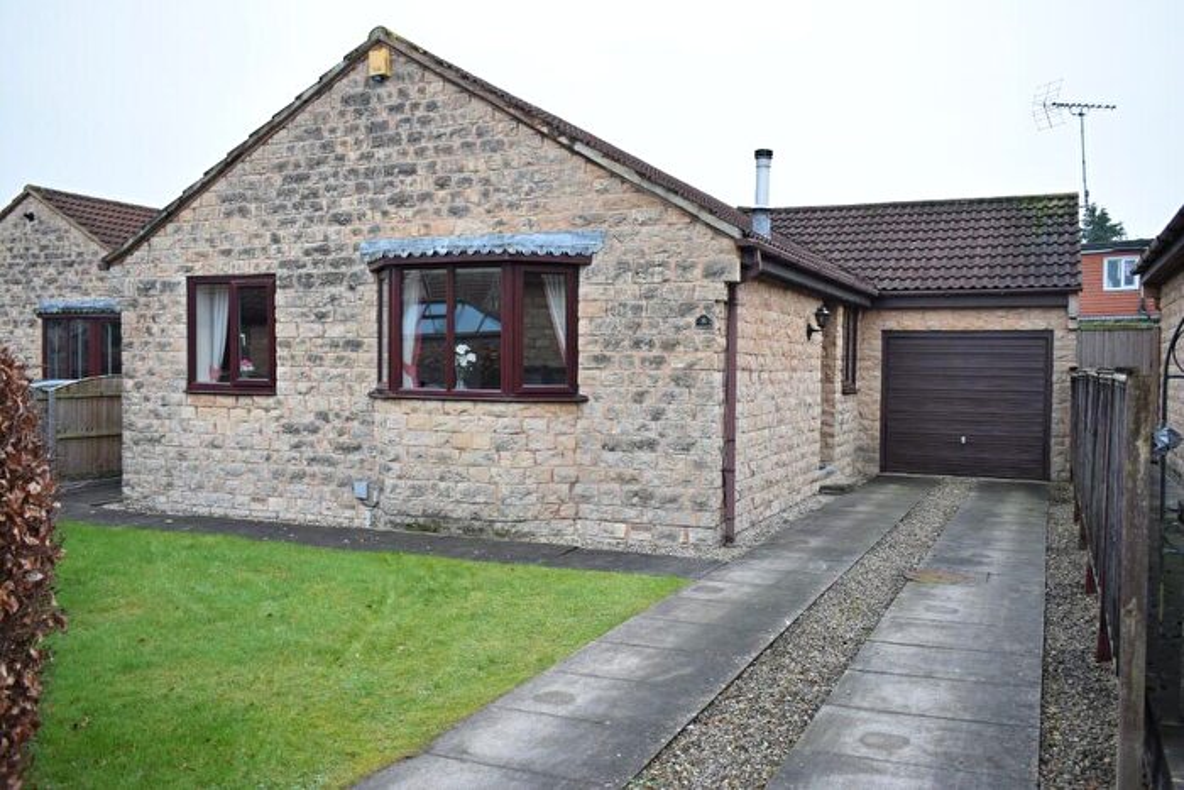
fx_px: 1036
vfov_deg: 41.7
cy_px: 395
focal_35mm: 32
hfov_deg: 59.5
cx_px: 592
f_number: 5
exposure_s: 1/100
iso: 800
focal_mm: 21
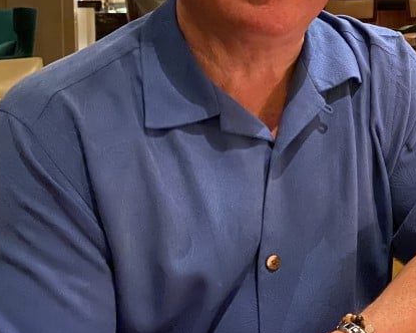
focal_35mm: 55
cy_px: 25
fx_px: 677
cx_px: 444
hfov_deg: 30.9
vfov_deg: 26.6
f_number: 1.8
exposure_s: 1/8
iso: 800
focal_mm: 4.25
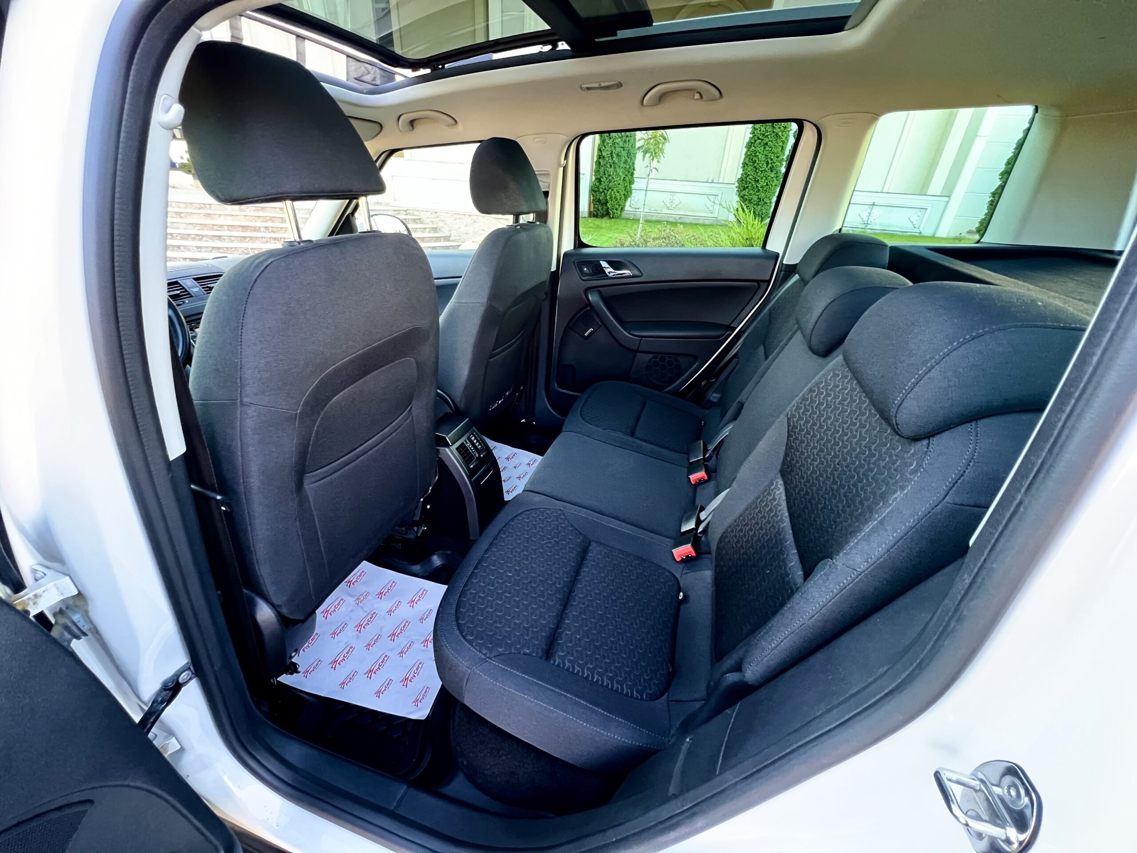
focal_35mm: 13
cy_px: 426
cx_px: 568
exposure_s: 1/60
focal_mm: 1.57
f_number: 1.8
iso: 500
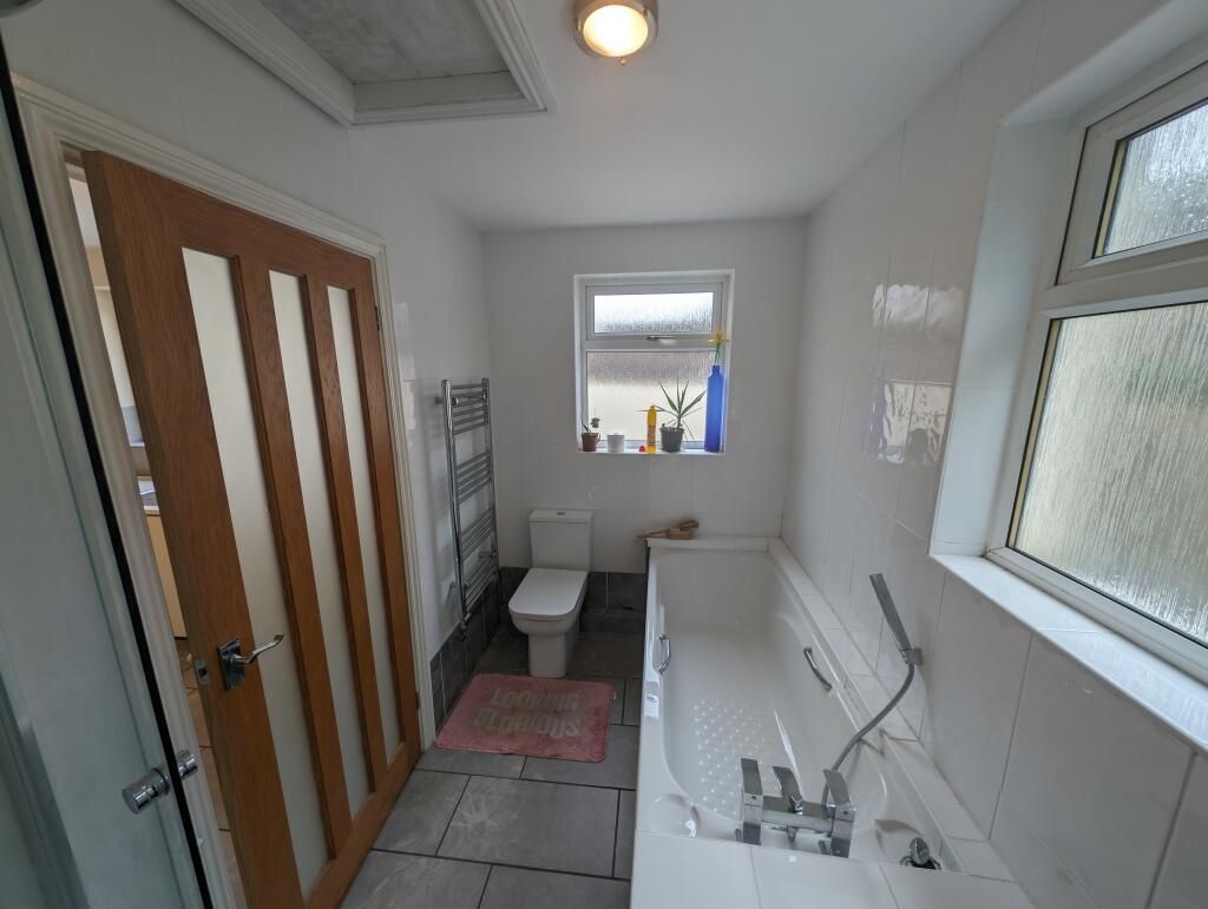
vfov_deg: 94.6
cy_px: 454
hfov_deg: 110.5
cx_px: 604
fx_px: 419
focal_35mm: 12
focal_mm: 2.23
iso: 47
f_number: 1.95
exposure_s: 1/106
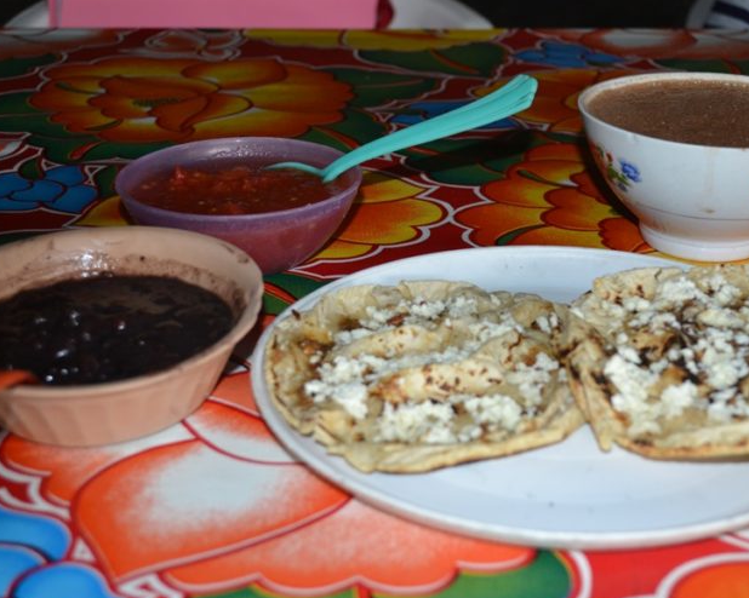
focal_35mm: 56
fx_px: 1241
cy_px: 306
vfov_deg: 27.1
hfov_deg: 33.5
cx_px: 450
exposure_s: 1/60
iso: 900
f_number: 4.8
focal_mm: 32
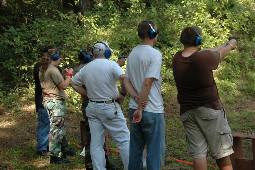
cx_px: 128
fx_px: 584
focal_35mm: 82
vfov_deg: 16.5
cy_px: 85
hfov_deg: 24.6
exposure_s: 1/125
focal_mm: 55
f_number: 5.6
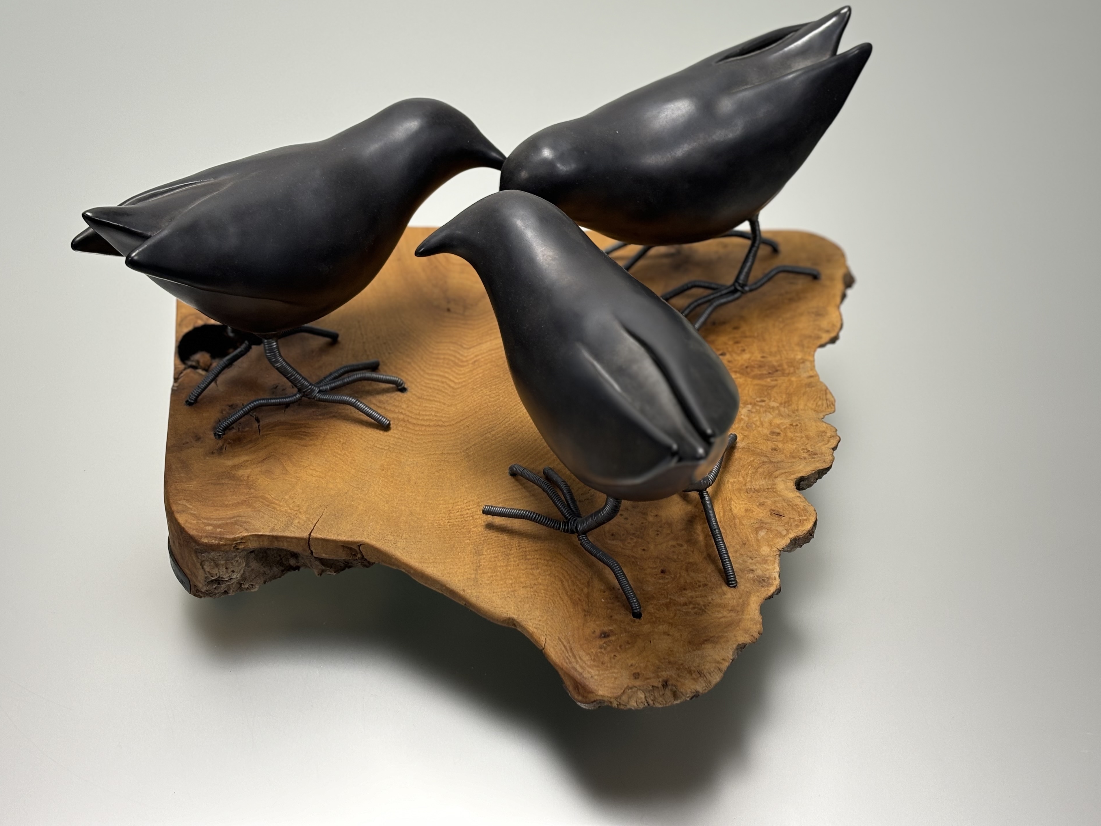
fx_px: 1749
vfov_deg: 26.6
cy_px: 389
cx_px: 529
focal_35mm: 55
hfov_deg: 34.9
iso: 25
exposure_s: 1/50
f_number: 1.6
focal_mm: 5.96
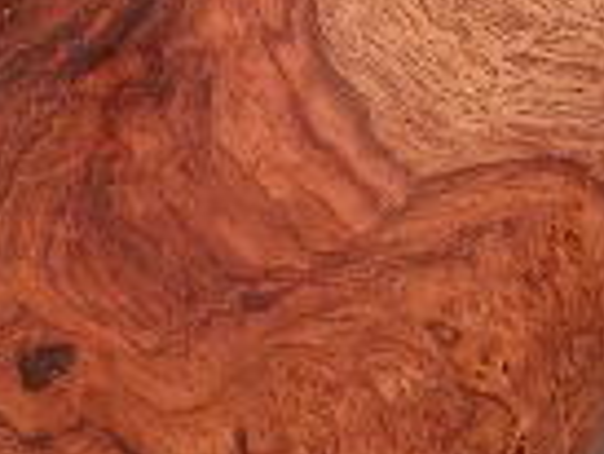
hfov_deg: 5.5
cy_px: 141
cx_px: 66
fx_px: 6304
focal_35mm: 361
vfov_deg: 4.1
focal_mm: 14.9
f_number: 2.8
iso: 100
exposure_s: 1/2
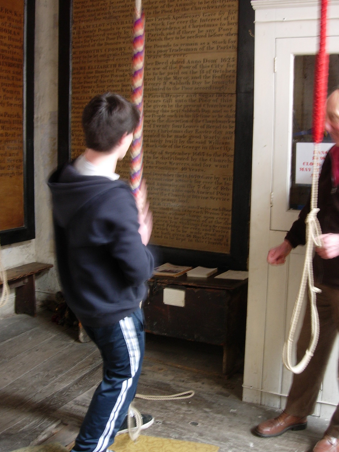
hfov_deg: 35.1
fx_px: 535
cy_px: 226
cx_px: 167
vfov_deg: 45.8
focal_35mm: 41
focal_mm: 7.8
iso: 66
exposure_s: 1/4
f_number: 2.8
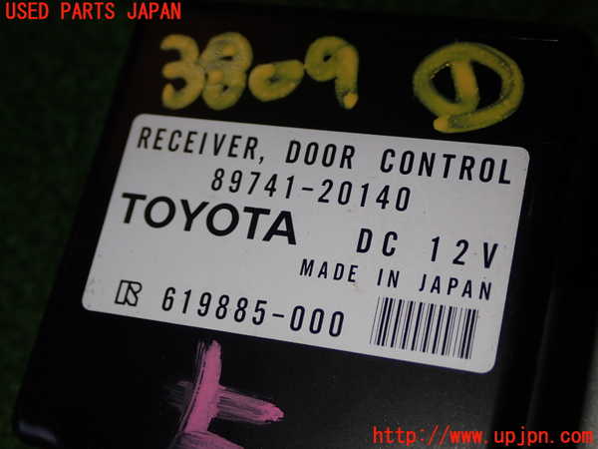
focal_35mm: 62
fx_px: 1071
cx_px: 299
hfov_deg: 31.2
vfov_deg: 23.7
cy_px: 224
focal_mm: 11.09
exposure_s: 1/60
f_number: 10
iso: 200
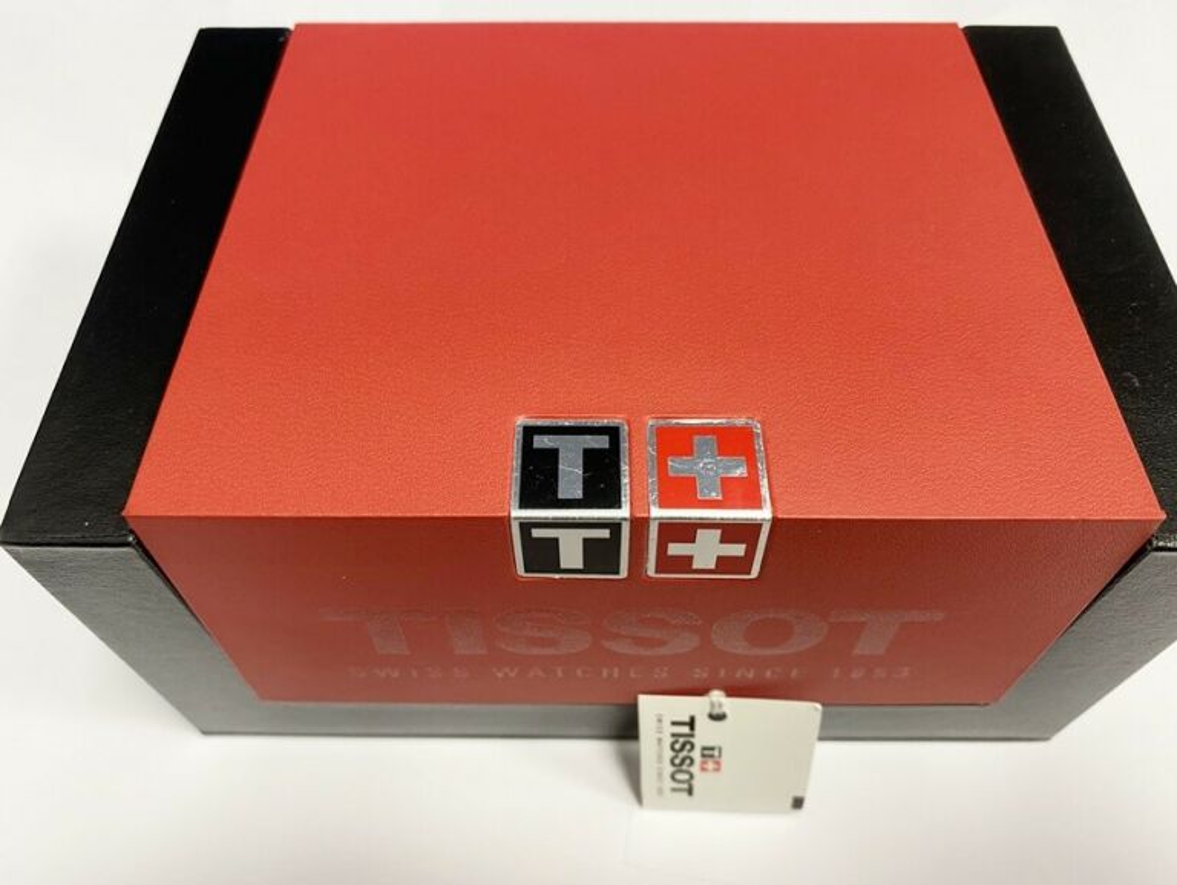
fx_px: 885
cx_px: 588
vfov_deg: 53.1
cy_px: 442
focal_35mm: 26
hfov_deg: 67.3
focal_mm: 4.25
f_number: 1.8
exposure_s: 1/50
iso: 200
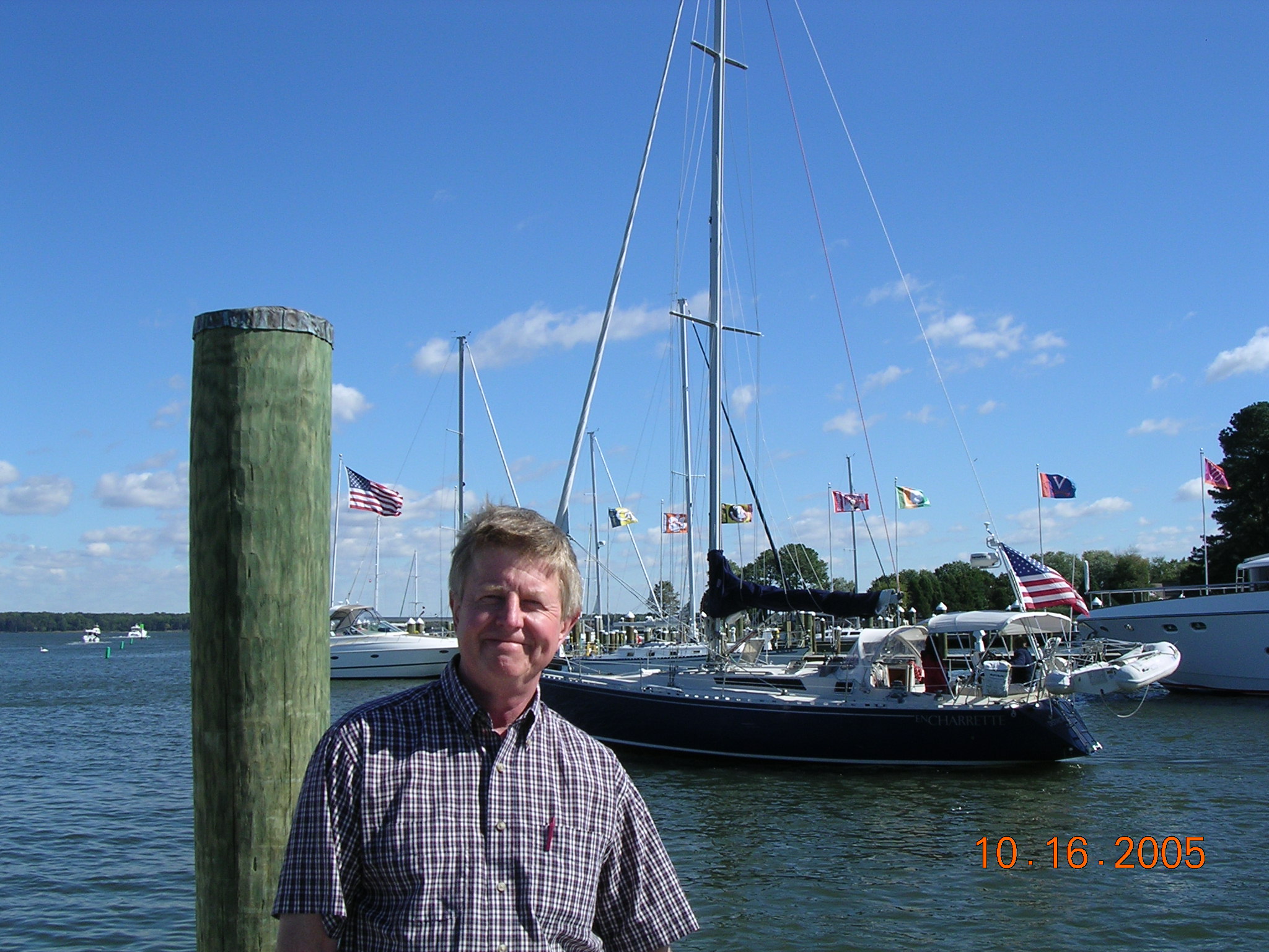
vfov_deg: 37.7
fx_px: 1393
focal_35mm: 38
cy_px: 476
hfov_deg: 49.0
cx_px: 634
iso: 100
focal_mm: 5.8
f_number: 5.6
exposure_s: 1/389
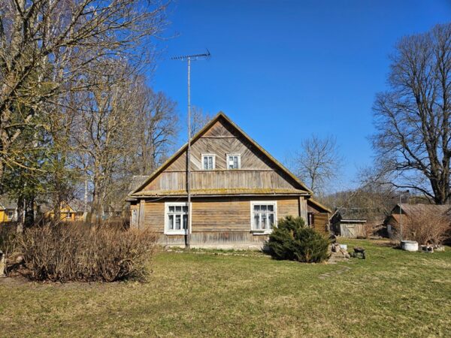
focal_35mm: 23
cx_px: 226
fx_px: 300
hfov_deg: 73.9
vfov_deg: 58.9
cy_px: 169
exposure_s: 1/2082
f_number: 1.8
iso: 25
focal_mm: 5.4
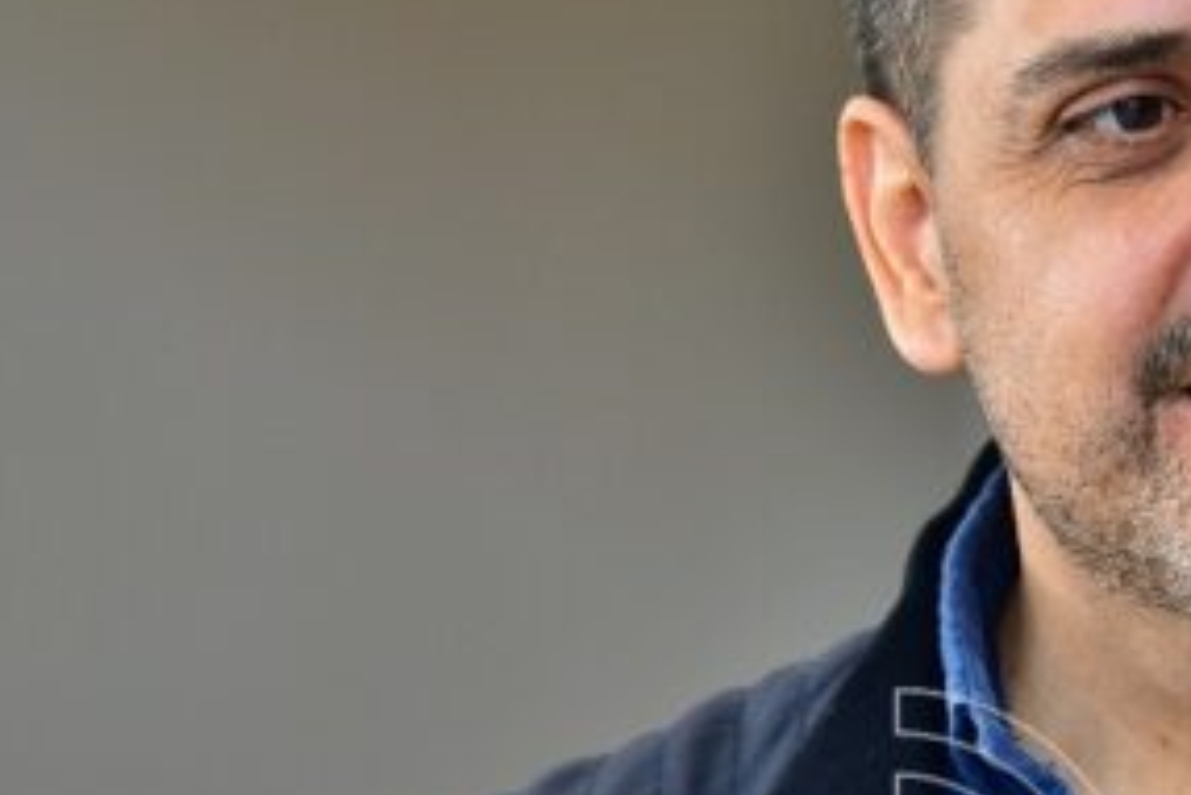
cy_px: 520
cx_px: 1095
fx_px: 11982
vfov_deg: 3.8
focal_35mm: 362
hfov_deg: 5.7
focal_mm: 135
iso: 500
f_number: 6.3
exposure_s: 1/160
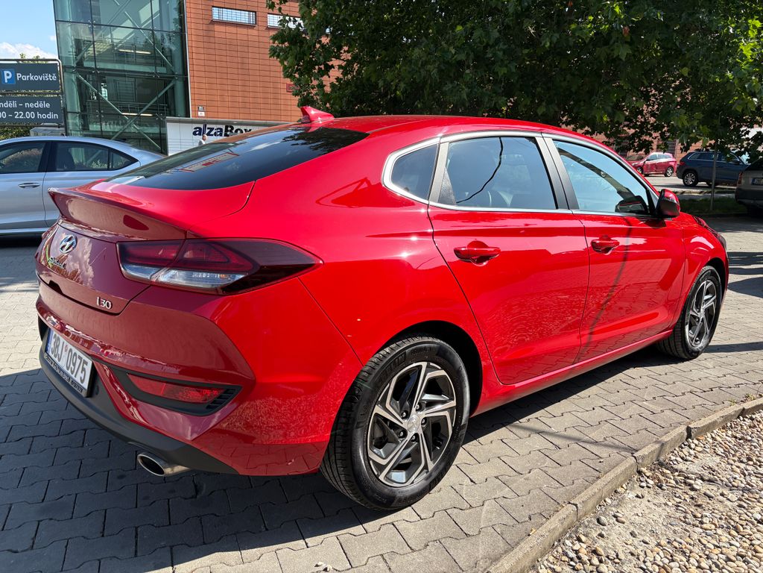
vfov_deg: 53.1
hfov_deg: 67.3
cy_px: 286
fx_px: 573
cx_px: 382
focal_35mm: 26
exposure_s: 1/1901
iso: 64
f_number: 1.6
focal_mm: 5.96
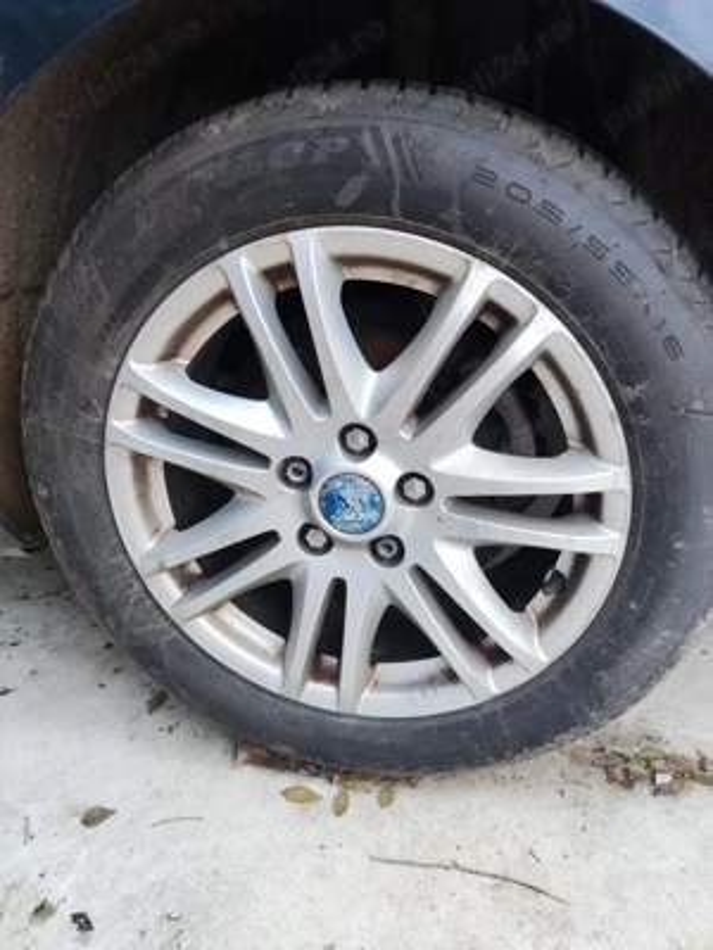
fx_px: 687
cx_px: 356
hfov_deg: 54.9
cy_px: 475
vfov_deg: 69.4
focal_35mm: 25
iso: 467
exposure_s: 1/50
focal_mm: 4.71
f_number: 1.79
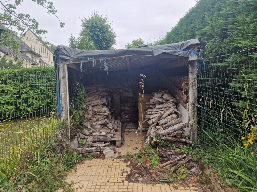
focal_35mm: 23
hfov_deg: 73.9
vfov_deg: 58.9
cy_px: 96
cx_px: 128
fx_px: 171
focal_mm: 6.4
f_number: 1.8
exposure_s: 1/516
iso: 50
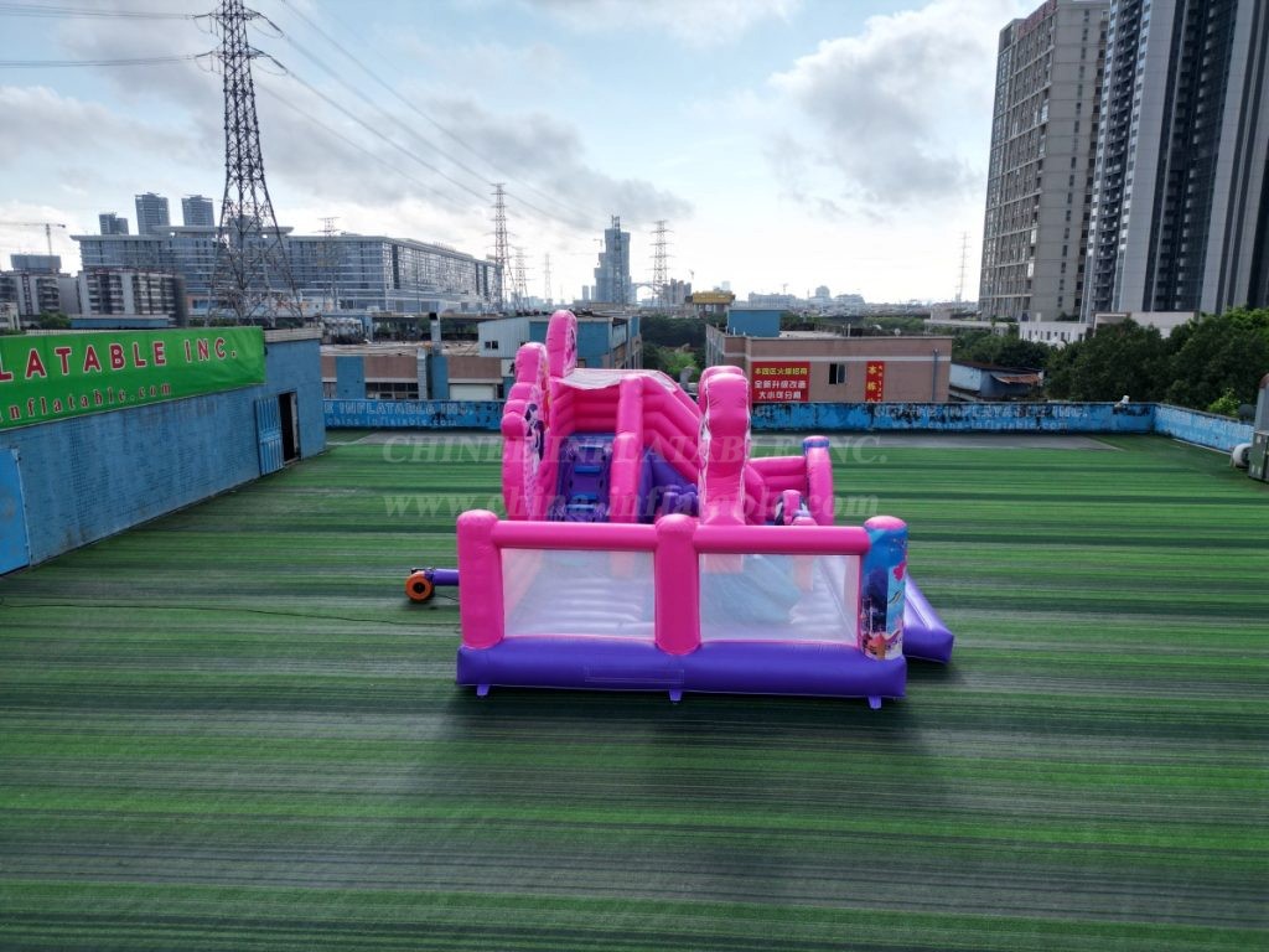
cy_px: 476
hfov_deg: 71.6
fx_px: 880
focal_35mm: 24
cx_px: 634
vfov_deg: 56.8
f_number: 1.7
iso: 100
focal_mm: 6.72
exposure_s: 1/1600
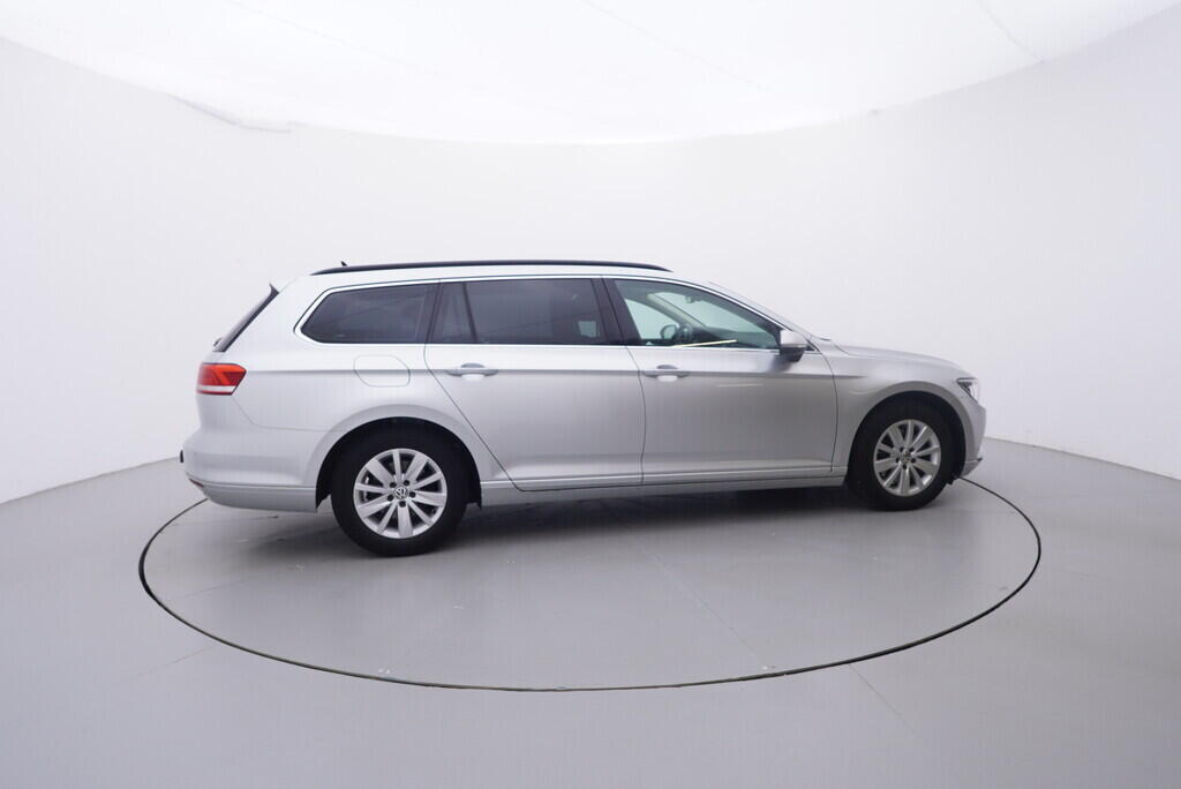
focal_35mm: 22
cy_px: 394
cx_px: 590
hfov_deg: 77.3
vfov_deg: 56.2
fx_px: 739
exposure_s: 1/80
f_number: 5
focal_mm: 15
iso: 200
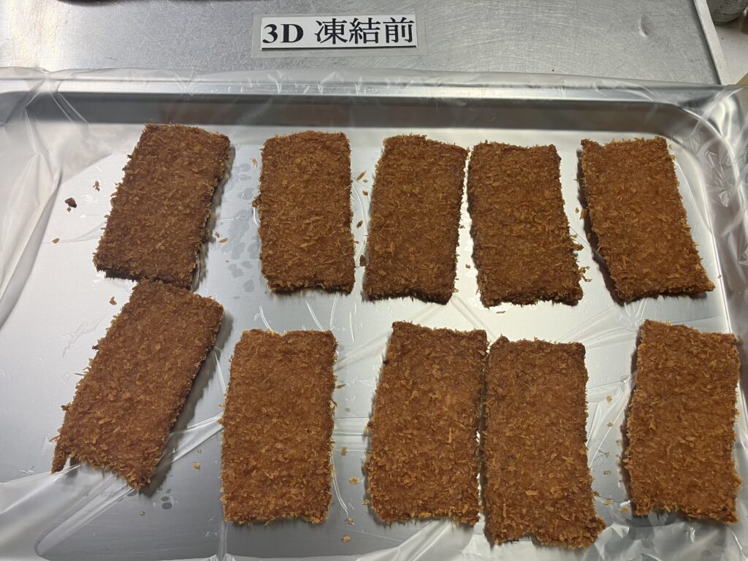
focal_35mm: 28
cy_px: 280
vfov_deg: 49.7
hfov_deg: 63.4
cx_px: 374
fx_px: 605
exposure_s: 1/60
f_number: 1.8
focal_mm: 3.99
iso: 50
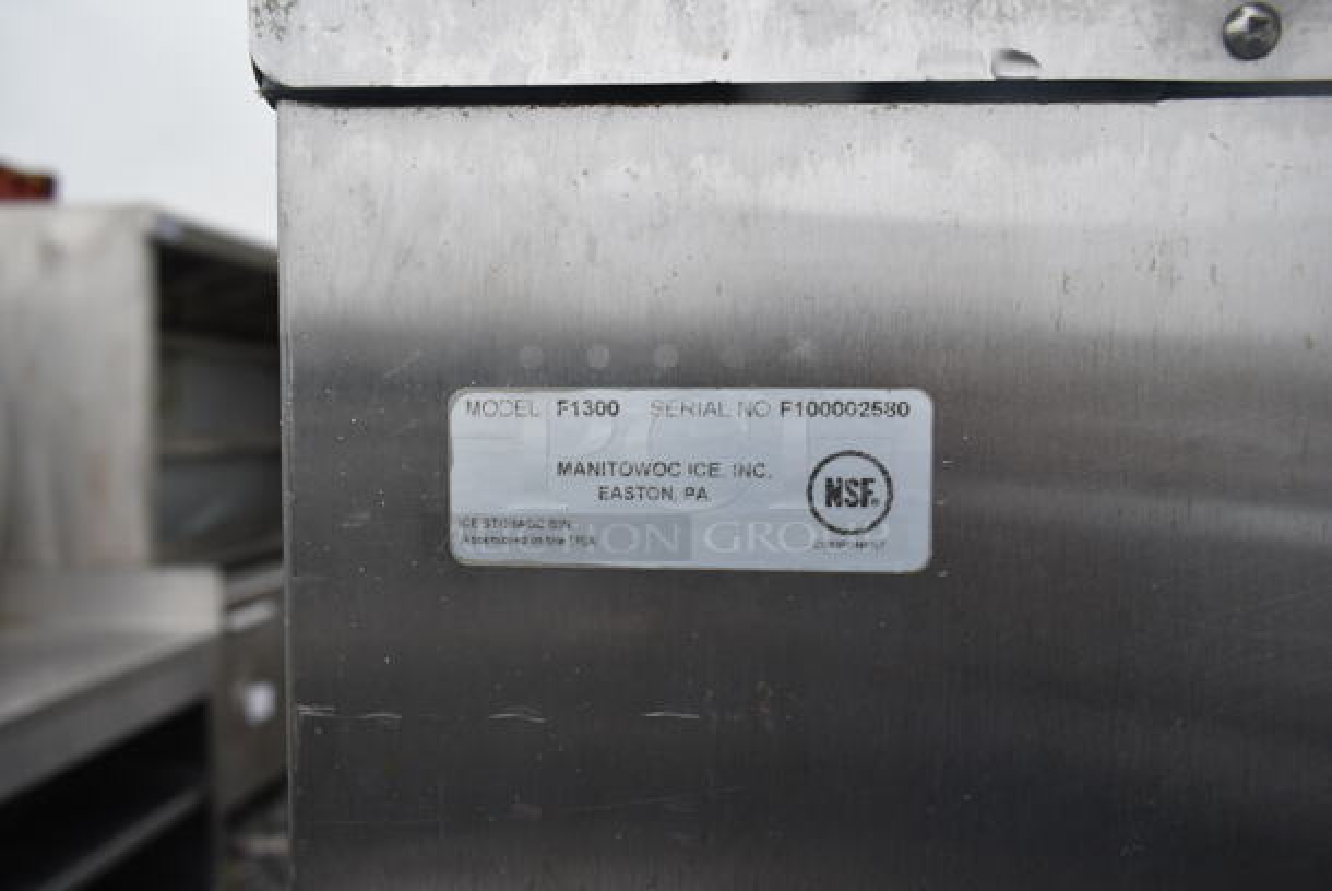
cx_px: 666
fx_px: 1000
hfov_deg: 67.3
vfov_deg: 48.0
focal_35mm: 27
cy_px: 446
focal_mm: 18
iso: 100
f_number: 5.6
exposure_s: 1/125
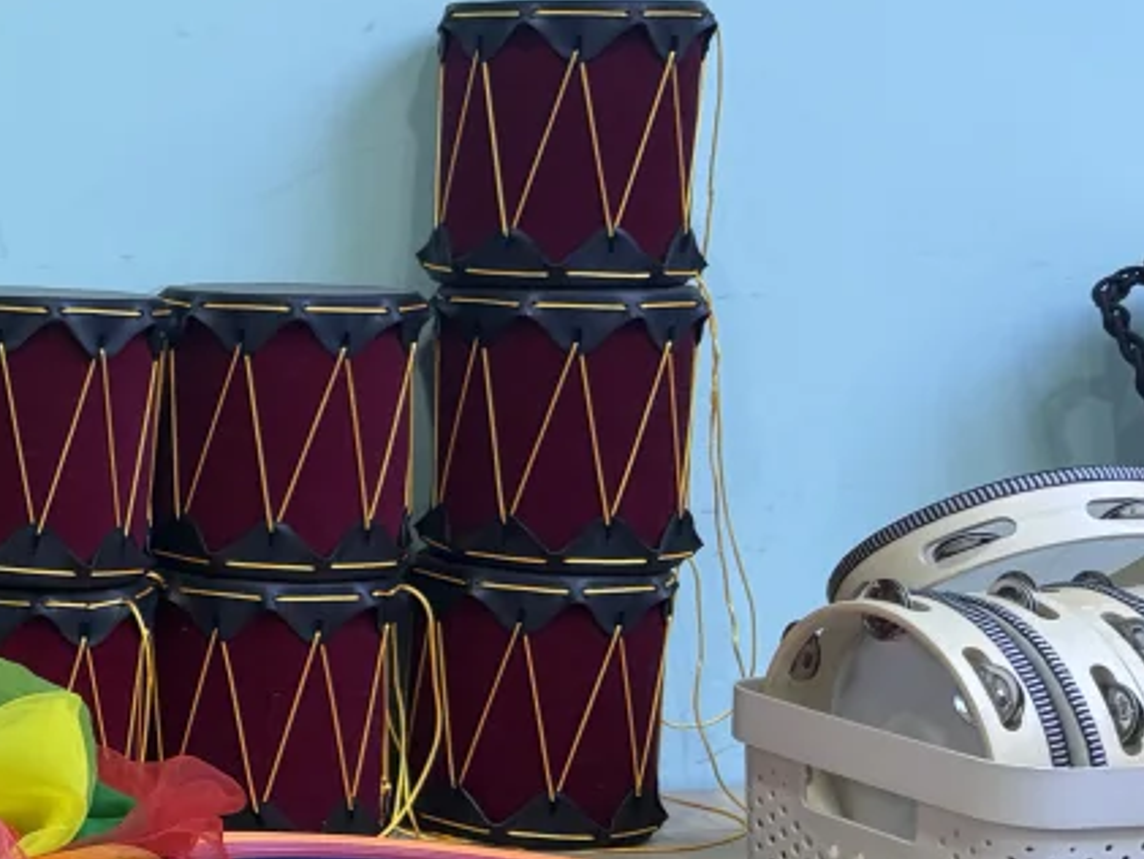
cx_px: -679
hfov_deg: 19.9
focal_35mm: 82
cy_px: 546
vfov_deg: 18.0
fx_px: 2711
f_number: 1.78
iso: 125
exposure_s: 1/50
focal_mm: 6.76
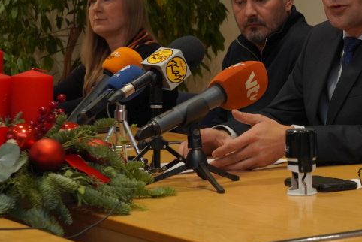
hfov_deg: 16.0
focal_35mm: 119
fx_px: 1199
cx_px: 516
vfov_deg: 11.5
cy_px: 87
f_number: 4
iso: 500
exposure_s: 1/160
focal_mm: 25.8
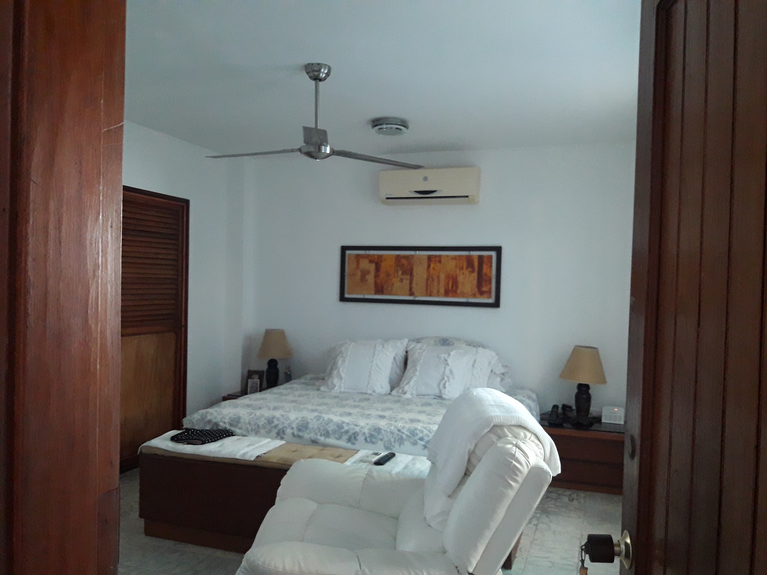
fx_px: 620
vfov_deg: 49.7
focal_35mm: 28
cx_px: 384
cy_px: 288
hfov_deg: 63.4
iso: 400
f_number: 1.9
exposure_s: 1/24
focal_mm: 3.7
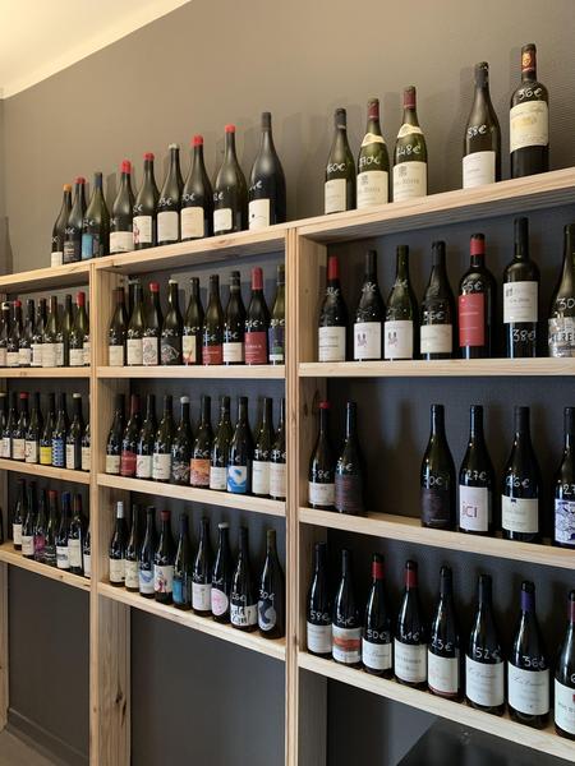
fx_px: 576
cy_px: 383
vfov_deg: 67.3
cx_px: 288
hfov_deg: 53.1
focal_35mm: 26
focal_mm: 4.25
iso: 400
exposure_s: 1/31
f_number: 1.8
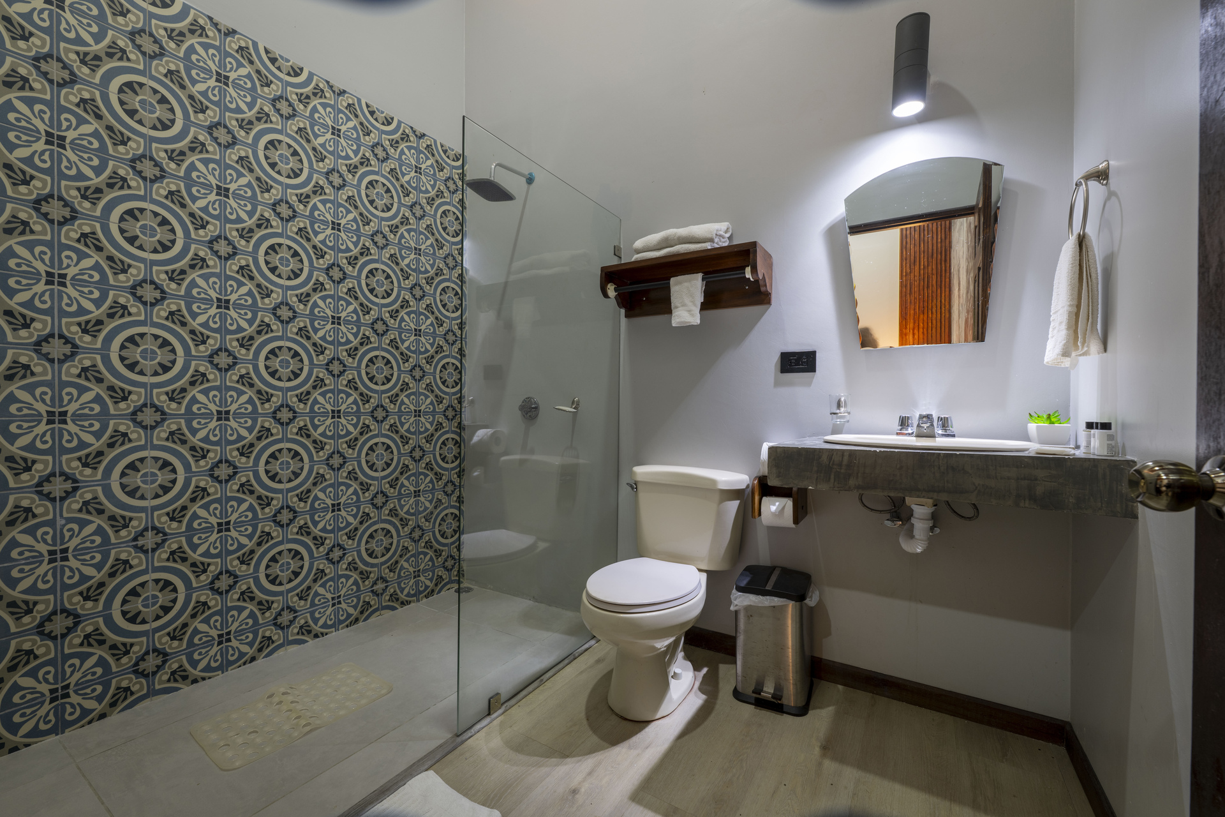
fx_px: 476
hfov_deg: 104.3
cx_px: 612
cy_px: 408
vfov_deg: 81.2
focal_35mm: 14
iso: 100
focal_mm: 14
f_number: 9
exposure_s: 1/2
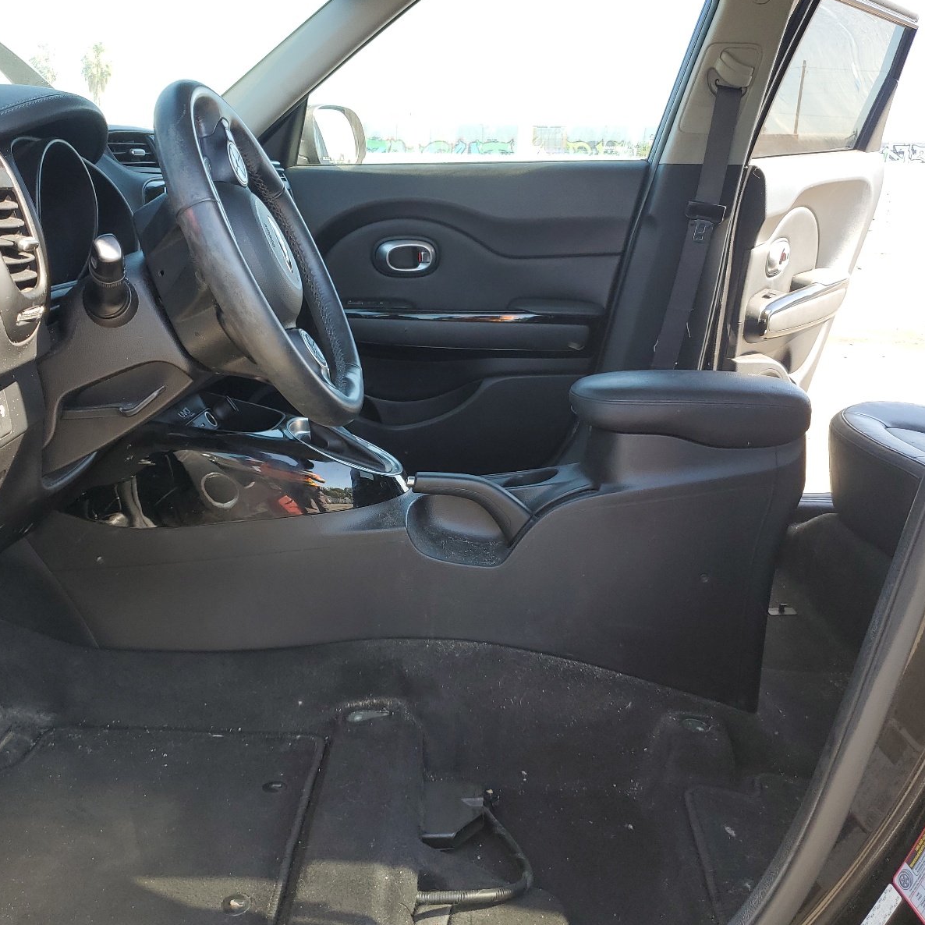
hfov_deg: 52.5
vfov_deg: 52.5
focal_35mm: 31
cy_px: 459
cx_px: 430
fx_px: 937
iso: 50
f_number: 1.5
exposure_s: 1/238
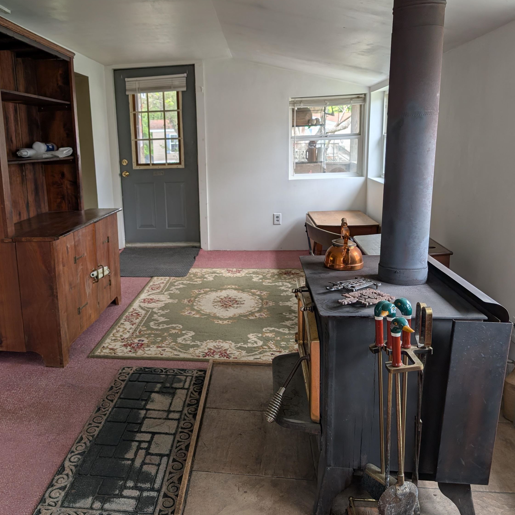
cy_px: 255
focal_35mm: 29
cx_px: 179
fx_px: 488
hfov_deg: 54.7
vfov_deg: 55.6
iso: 23
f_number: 1.68
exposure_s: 1/336
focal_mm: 6.9
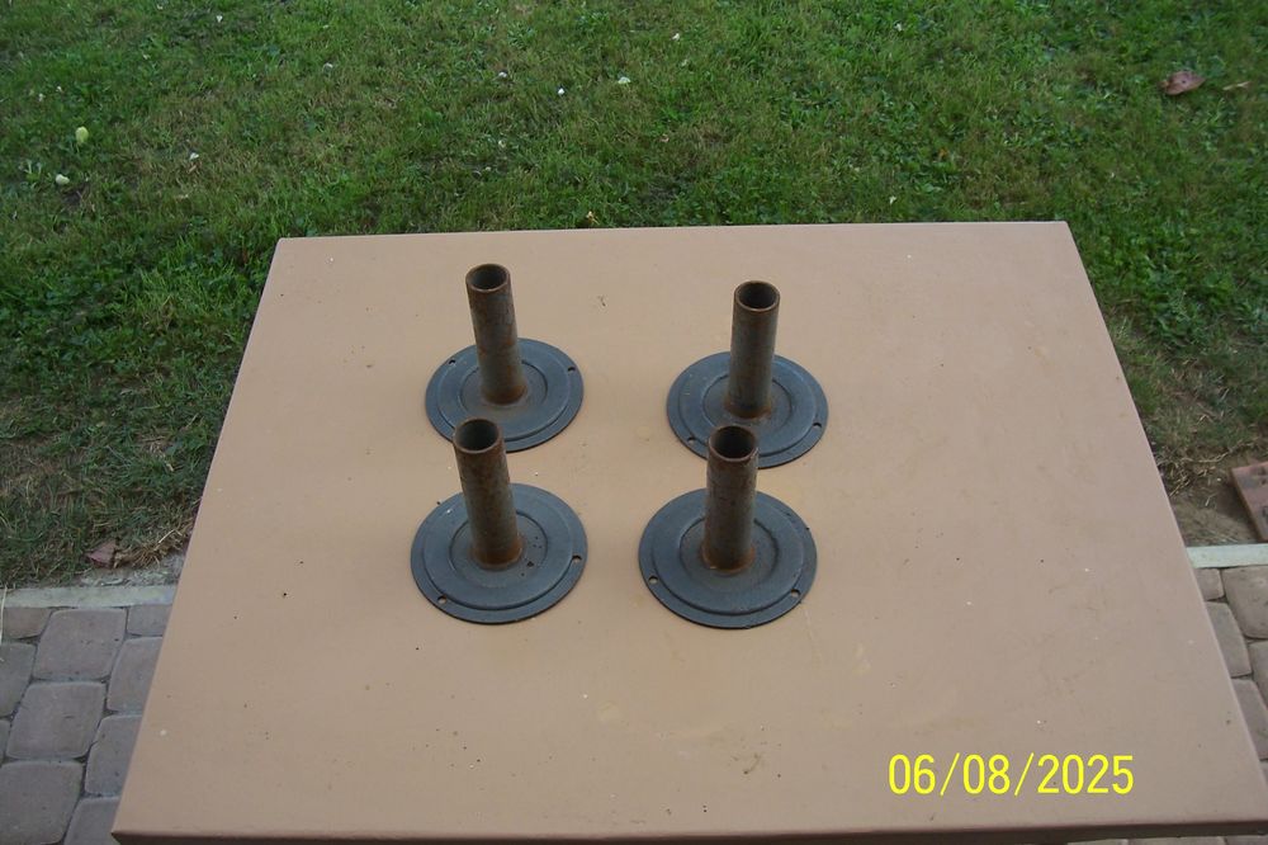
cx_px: 634
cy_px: 422
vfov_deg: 38.9
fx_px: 1197
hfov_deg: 55.8
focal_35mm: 34
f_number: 2.7
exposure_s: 1/350
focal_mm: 5.6
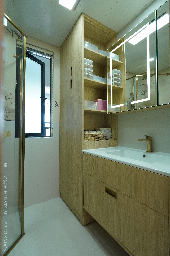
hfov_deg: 72.1
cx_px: 85
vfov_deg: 95.0
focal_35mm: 16
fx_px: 117
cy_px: 128
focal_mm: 11
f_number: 4
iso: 1000
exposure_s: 1/125
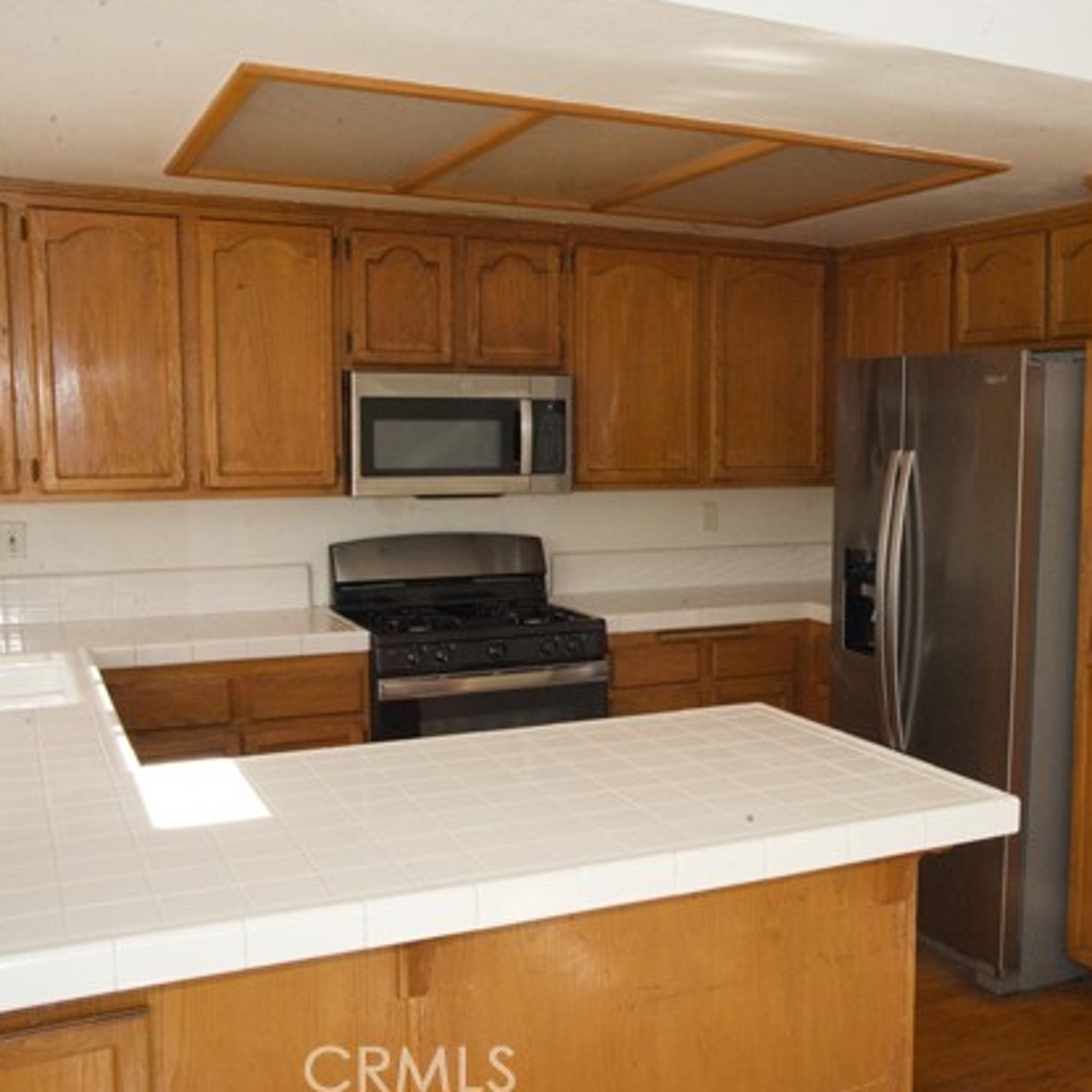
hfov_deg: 42.8
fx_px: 1356
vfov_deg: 43.9
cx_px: 784
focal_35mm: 38
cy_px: 546
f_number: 20
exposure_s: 1/200
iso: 6400
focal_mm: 29
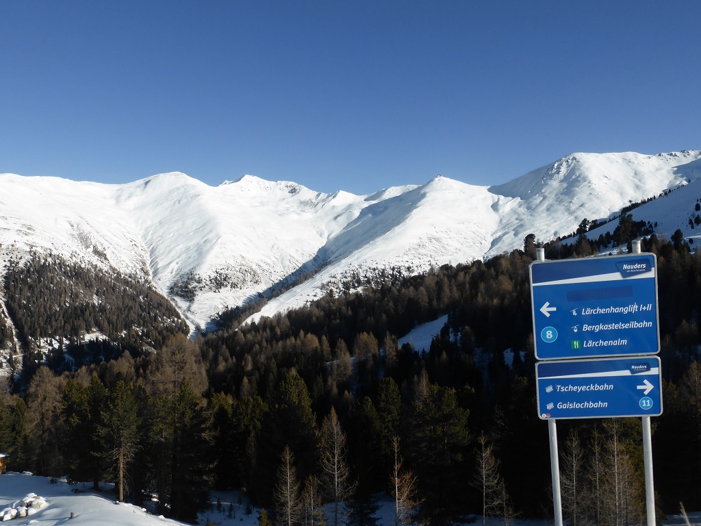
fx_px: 628
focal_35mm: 31
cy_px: 263
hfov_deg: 58.4
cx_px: 350
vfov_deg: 45.4
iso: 100
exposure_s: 1/1600
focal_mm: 5.4
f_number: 3.6
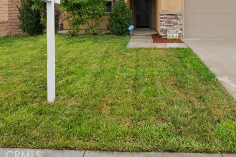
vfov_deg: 38.1
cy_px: 14
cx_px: 144
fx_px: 210
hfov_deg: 58.2
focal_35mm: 32
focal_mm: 17
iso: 500
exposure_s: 1/80
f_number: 18
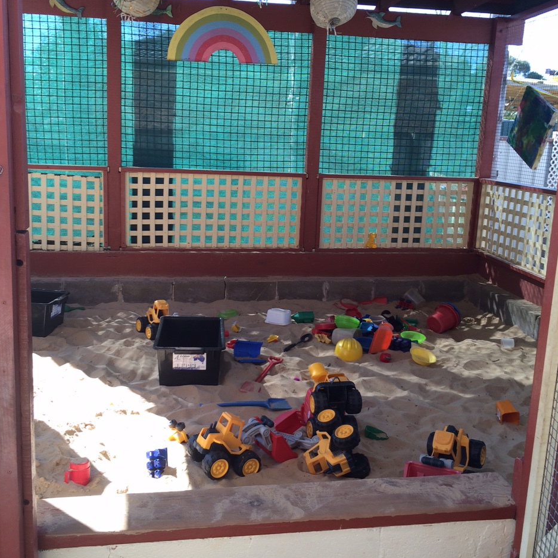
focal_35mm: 35
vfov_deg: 47.2
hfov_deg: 47.2
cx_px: 277
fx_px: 638
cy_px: 259
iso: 32
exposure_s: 1/135
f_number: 2.2
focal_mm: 4.15
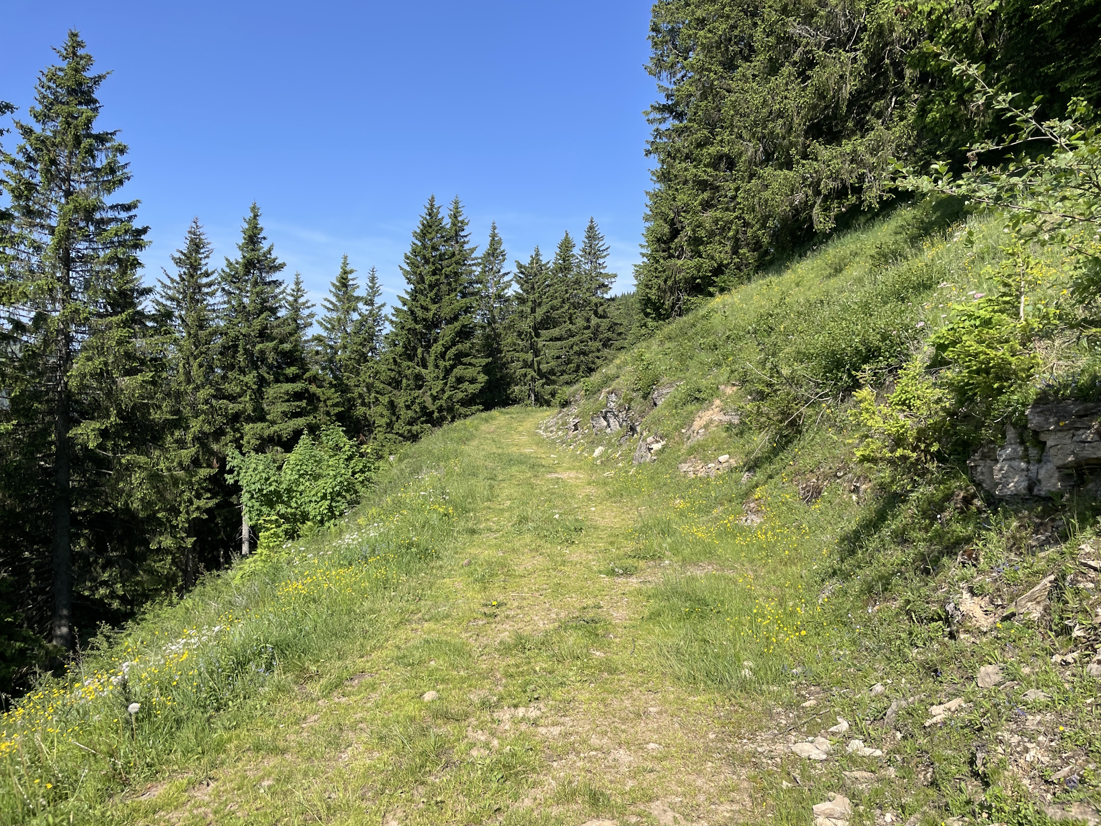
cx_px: 550
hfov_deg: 67.3
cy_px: 413
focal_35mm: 26
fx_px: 827
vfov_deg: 53.1
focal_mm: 4.2
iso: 32
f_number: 1.6
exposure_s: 1/2174
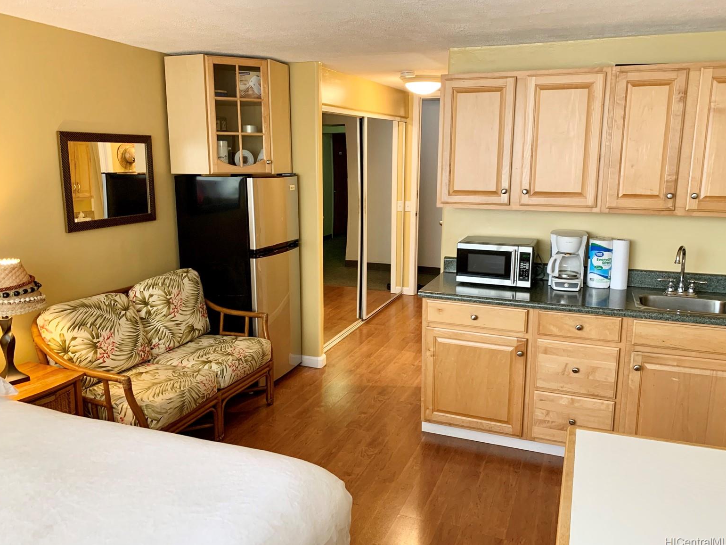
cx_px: 363
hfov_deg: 65.3
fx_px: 566
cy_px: 267
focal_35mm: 27
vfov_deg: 51.4
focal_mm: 4.25
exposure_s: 1/60
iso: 160
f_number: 1.8
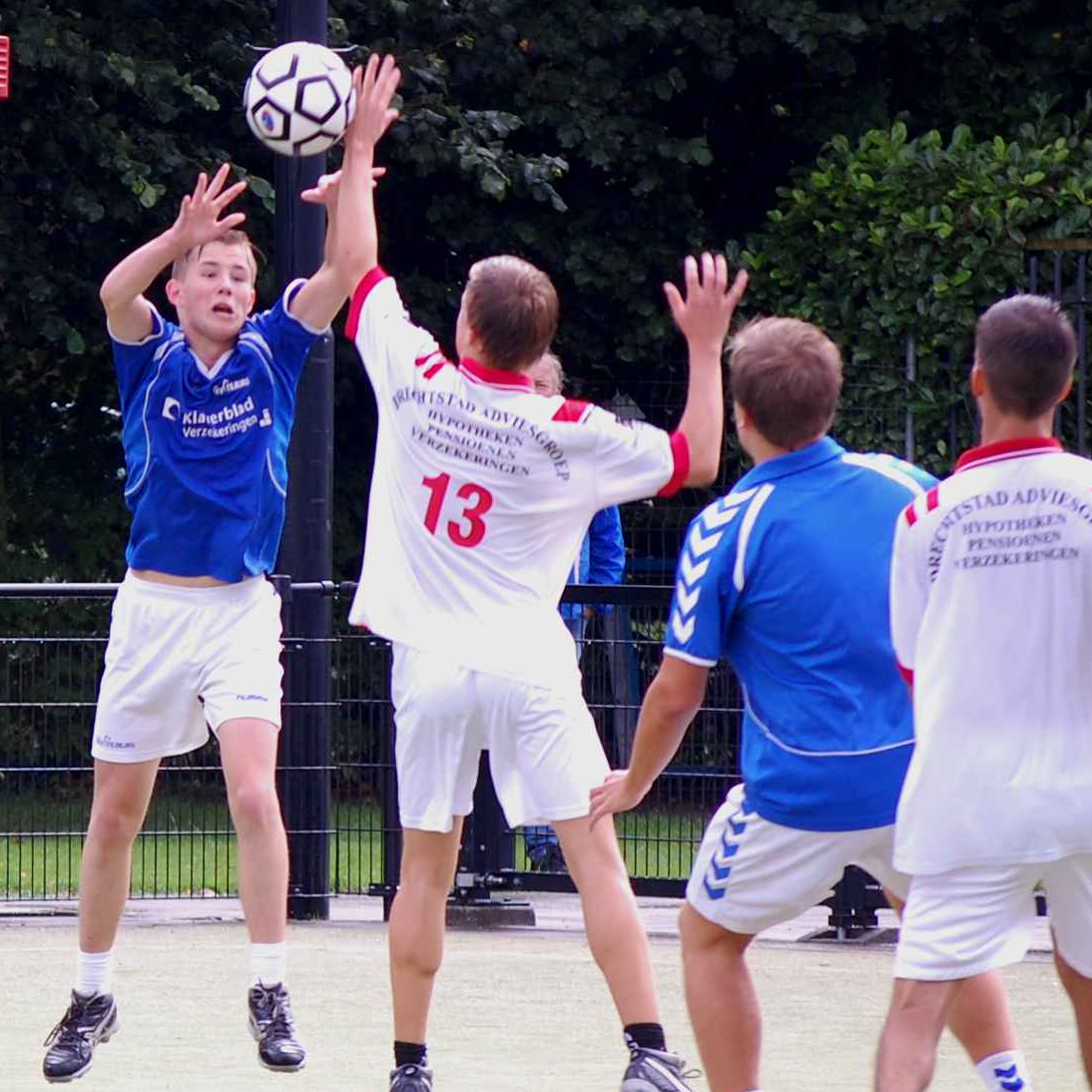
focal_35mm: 212
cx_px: 546
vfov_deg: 8.3
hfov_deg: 8.3
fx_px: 7566
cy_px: 554
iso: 400
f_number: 5
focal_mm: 110
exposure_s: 1/400
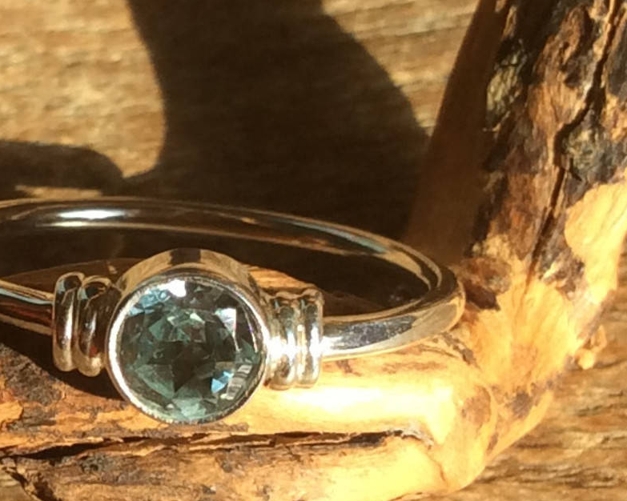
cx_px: 197
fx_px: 946
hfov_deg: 36.2
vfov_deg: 29.6
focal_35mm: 51
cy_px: 292
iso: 32
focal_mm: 3.3
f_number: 2.4
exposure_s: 1/465
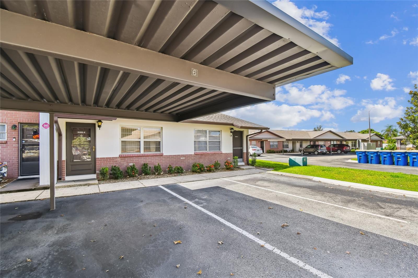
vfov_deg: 77.3
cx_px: 209
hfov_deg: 100.4
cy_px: 139
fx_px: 174
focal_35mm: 15
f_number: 7.1
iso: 100
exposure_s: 1/160
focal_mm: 10
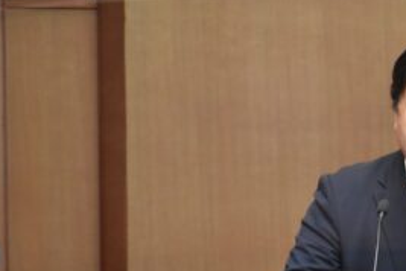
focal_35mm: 1011
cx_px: 395
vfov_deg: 1.4
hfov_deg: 2.0
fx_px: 11401
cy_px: 199
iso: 3200
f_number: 6.3
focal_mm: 300
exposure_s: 1/60
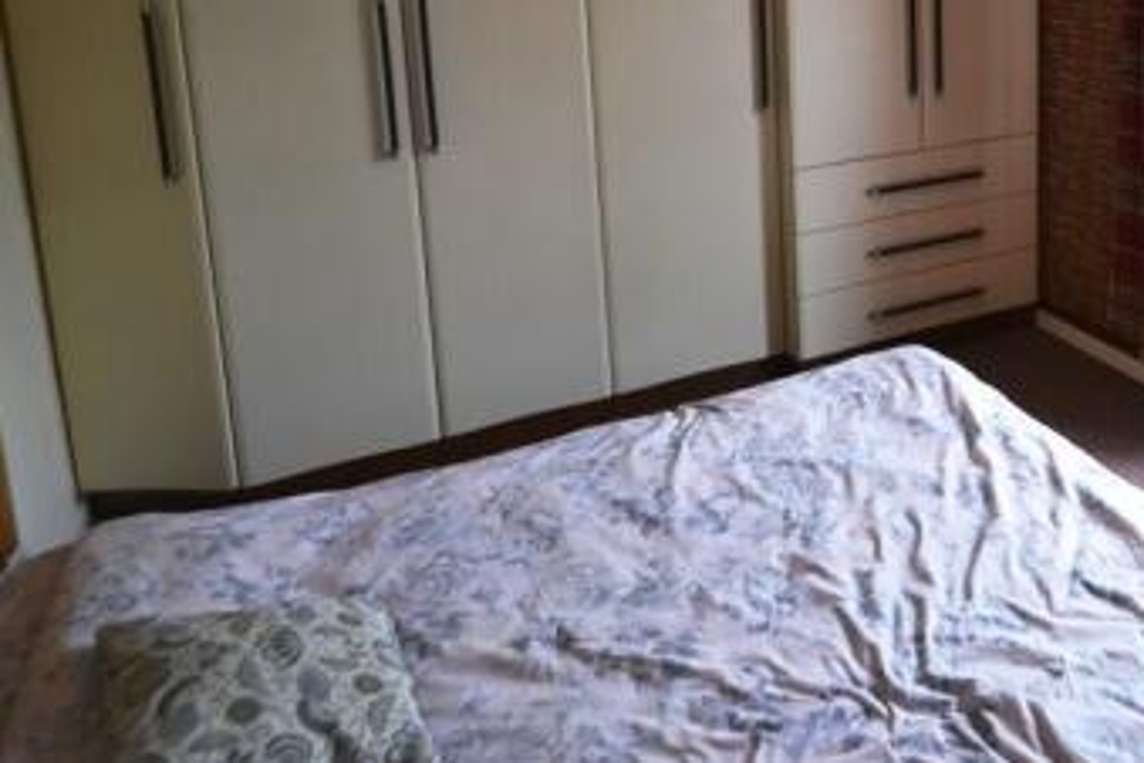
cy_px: 35
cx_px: 889
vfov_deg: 40.5
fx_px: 921
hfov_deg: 59.4
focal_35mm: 29
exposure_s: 1/60
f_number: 3.5
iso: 450
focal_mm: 10
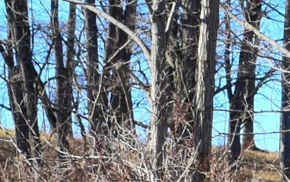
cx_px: 567
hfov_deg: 5.5
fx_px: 2949
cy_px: 444
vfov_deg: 3.5
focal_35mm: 373
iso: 200
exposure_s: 1/320
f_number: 9
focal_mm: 32
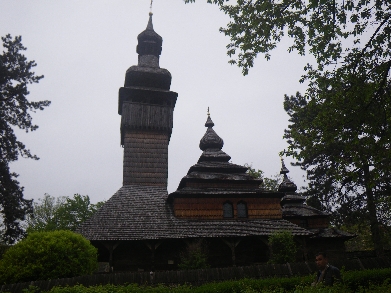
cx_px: 196
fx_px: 384
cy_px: 146
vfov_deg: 41.8
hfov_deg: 54.0
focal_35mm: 34
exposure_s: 1/125
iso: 50
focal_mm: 6.1
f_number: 3.8
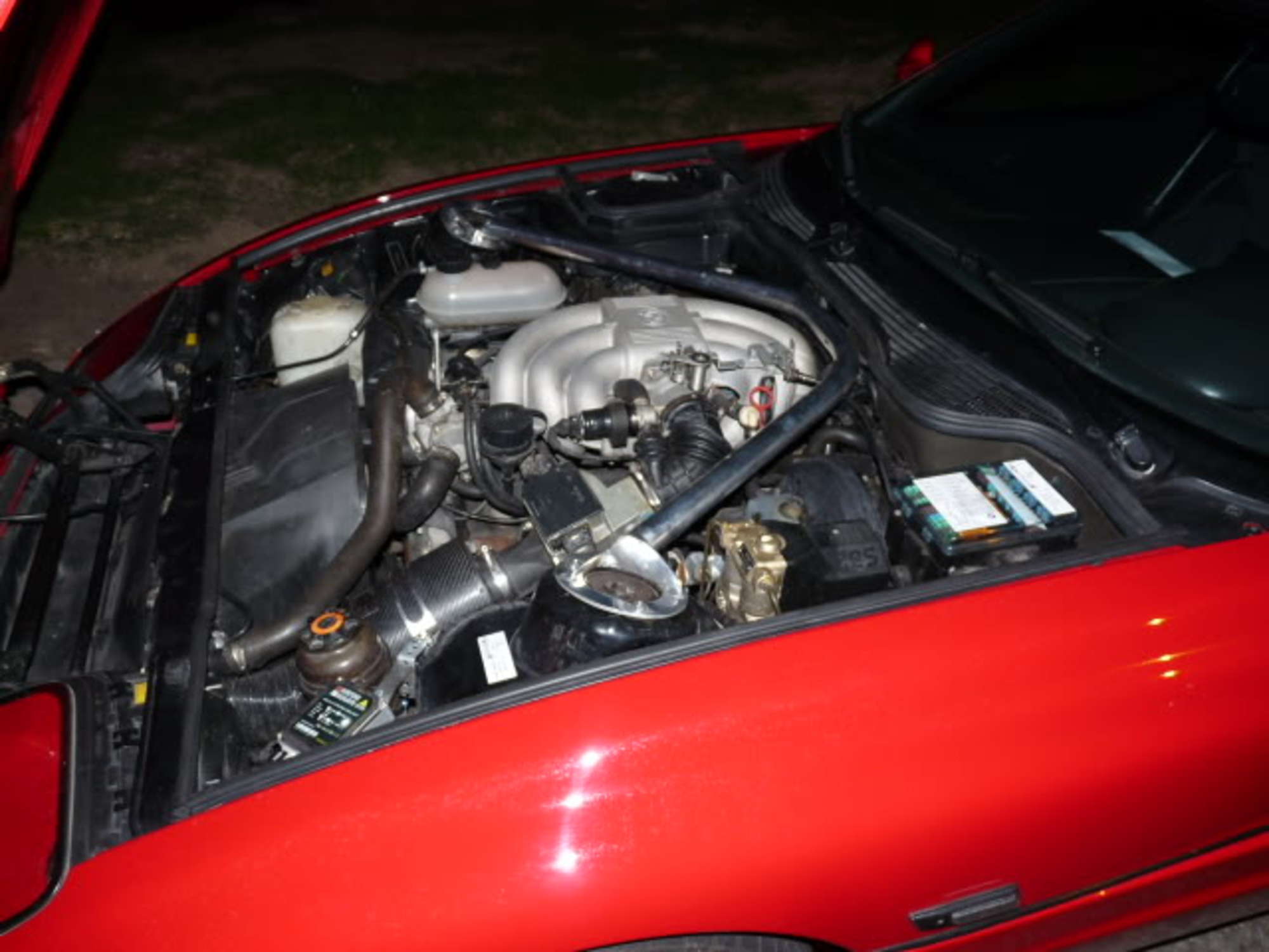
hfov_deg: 65.3
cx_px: 634
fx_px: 990
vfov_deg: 51.4
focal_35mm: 27
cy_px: 476
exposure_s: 1/30
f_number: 2.8
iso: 100
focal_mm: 4.8
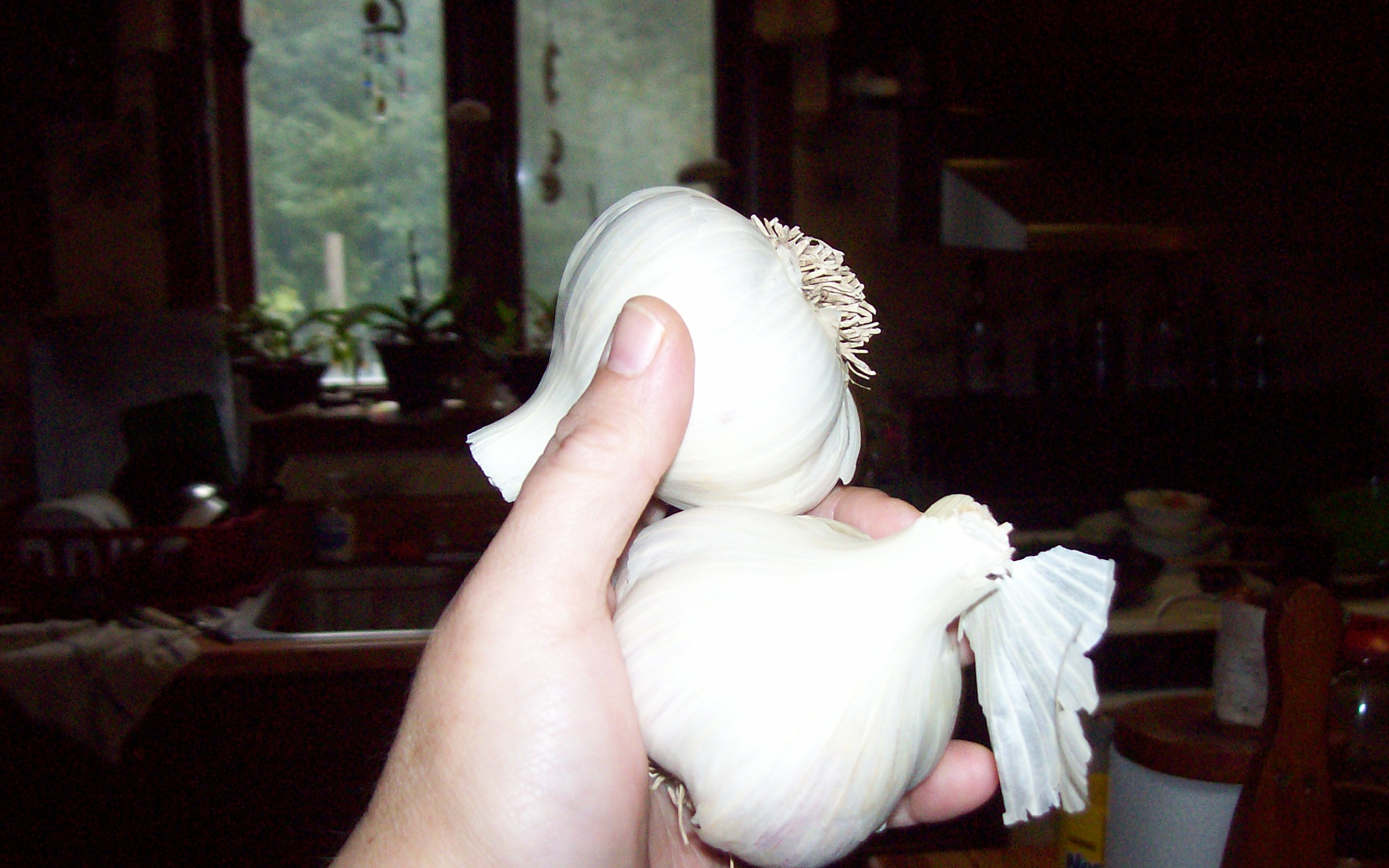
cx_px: 715
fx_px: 1514
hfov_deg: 49.3
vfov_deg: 31.9
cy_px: 498
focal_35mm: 40
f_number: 2.7
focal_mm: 6
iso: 140
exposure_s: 1/64
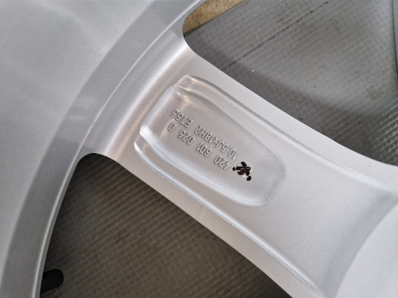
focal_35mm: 23
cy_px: 149
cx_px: 199
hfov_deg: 73.9
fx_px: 264
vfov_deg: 58.9
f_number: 1.8
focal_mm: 5.4
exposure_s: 1/100
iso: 50
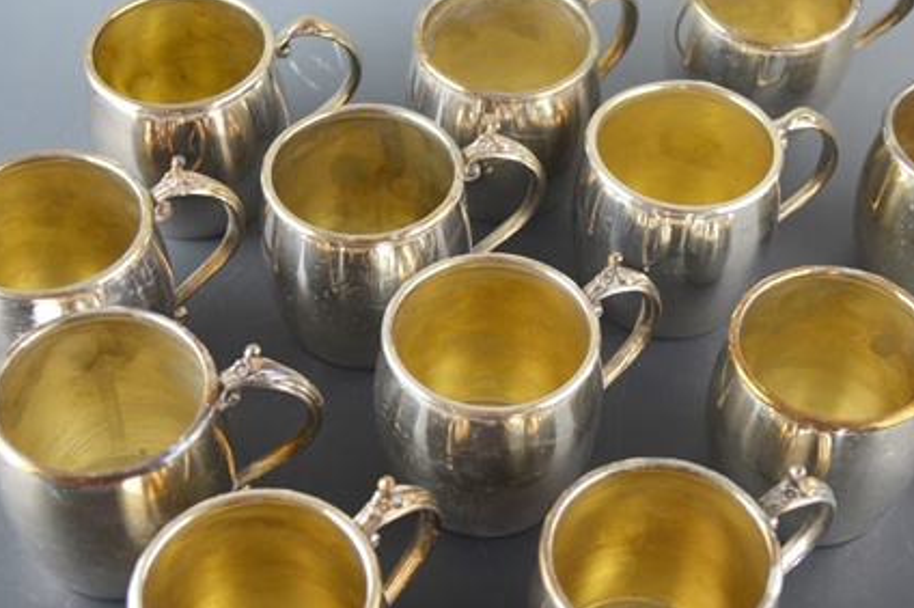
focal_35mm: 68
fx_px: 1725
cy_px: 351
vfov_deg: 20.0
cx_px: 530
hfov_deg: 29.6
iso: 400
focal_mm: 32
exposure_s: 1/80
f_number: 4.8
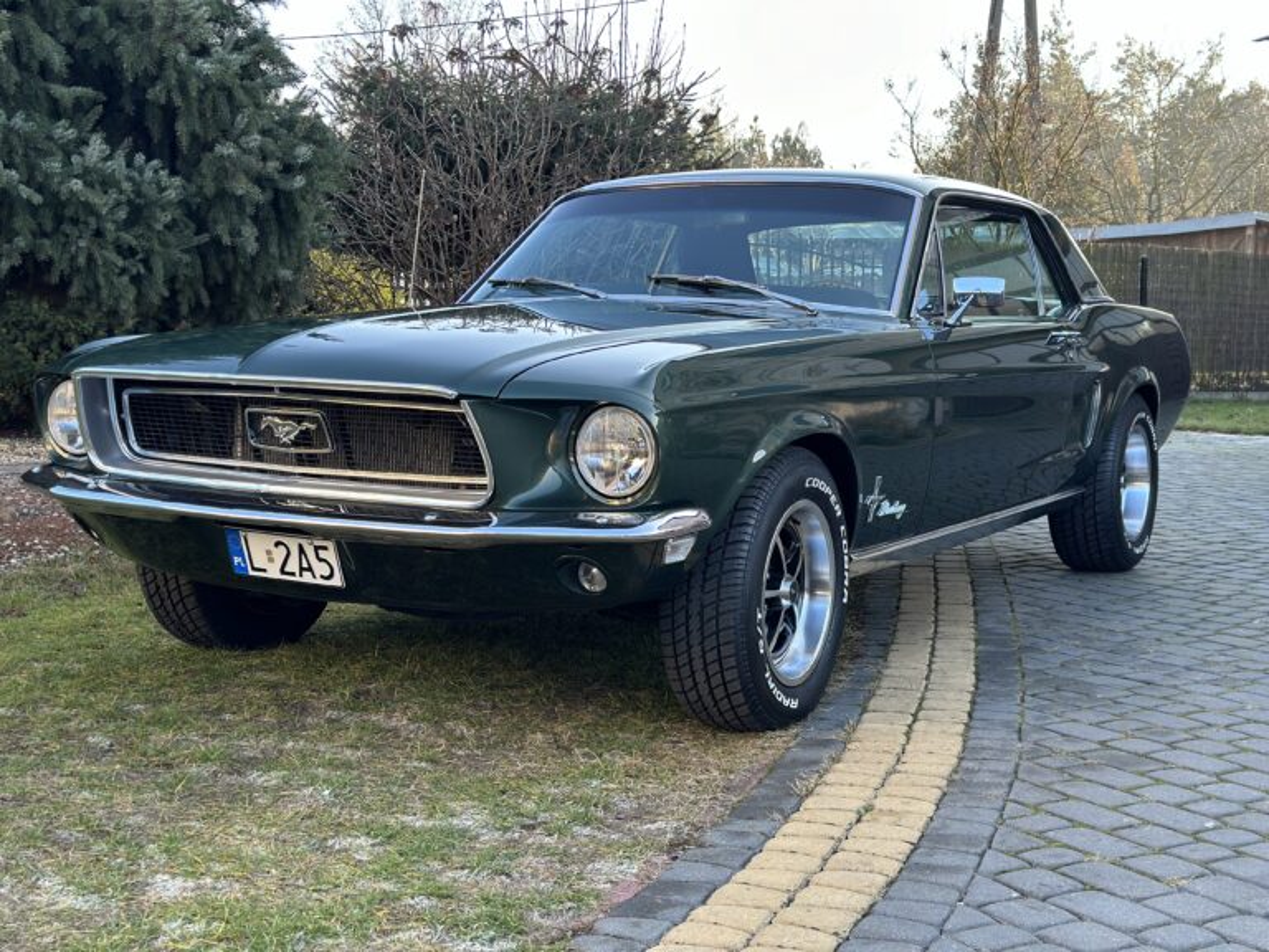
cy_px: 476
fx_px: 1760
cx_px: 634
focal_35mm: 48
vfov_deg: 30.3
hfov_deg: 39.7
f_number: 1.78
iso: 80
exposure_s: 1/271
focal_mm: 6.86
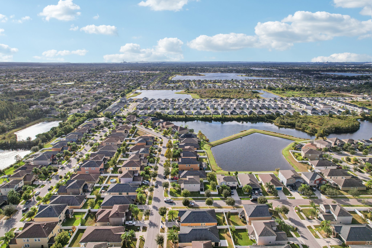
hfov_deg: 78.6
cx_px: 186
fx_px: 227
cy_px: 124
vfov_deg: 57.2
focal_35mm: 22
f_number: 2.8
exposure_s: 1/2500
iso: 100
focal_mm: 8.4
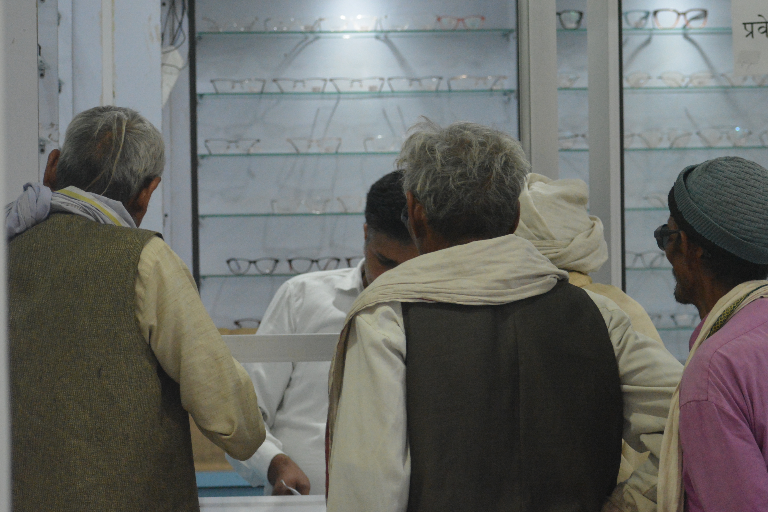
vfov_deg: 10.0
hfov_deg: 15.0
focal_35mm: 137
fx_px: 2922
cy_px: 238
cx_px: 450
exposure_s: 1/125
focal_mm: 70
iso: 2500
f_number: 22
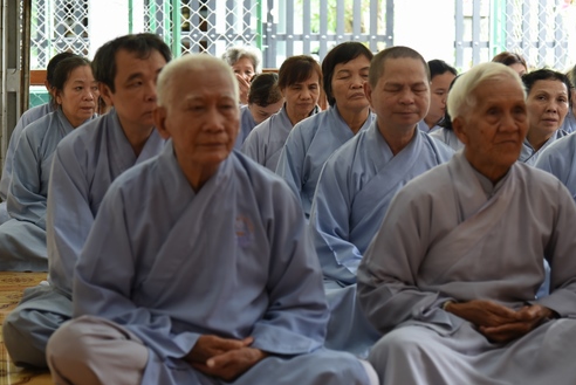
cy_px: 172
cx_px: 287
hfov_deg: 20.6
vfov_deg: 13.9
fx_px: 1585
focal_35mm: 99
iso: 800
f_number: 4
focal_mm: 75
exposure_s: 1/60
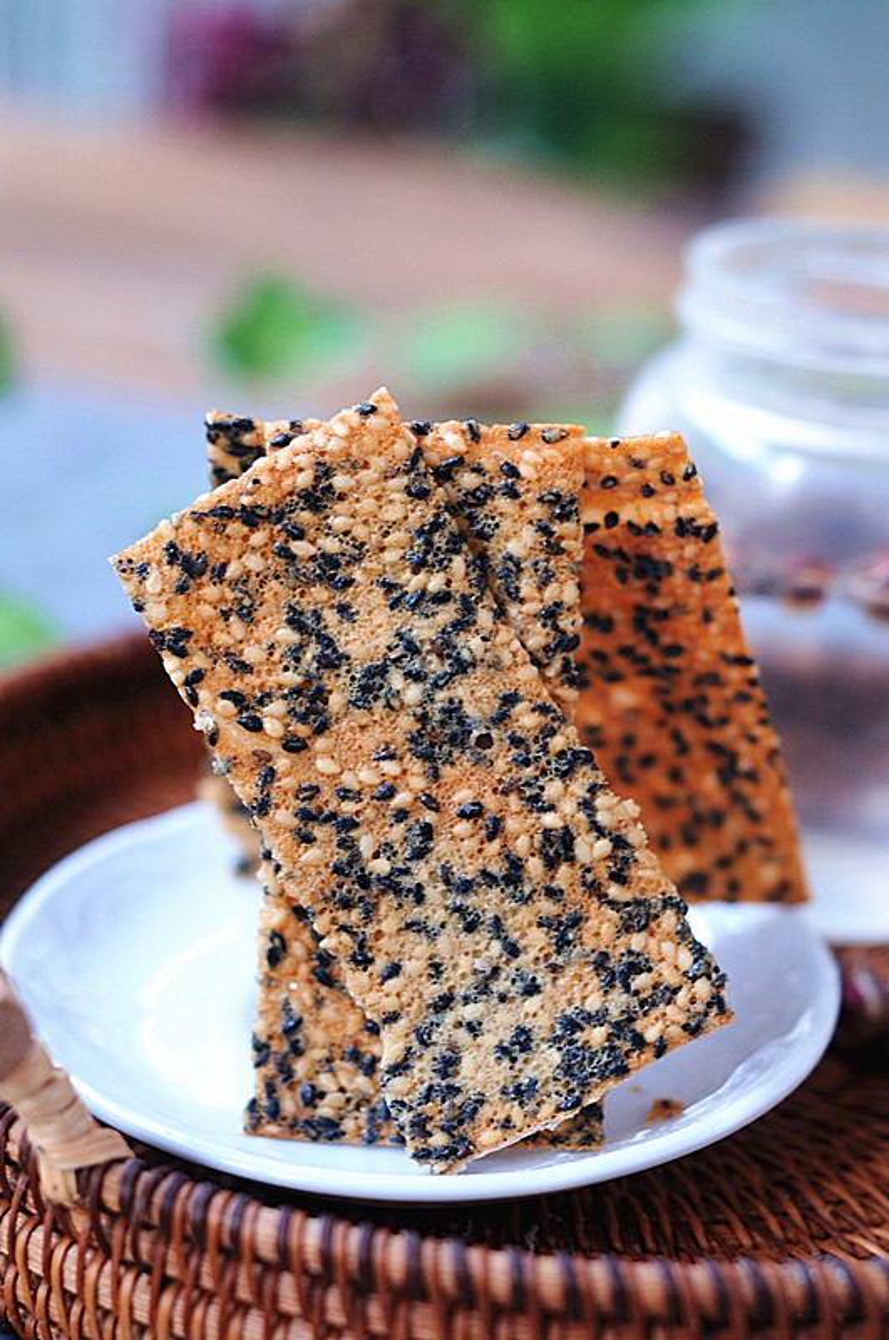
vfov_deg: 27.0
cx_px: 444
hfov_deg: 18.1
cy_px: 670
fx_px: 2786
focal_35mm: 75
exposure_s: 1/2.5
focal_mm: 50
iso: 400
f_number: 2.5
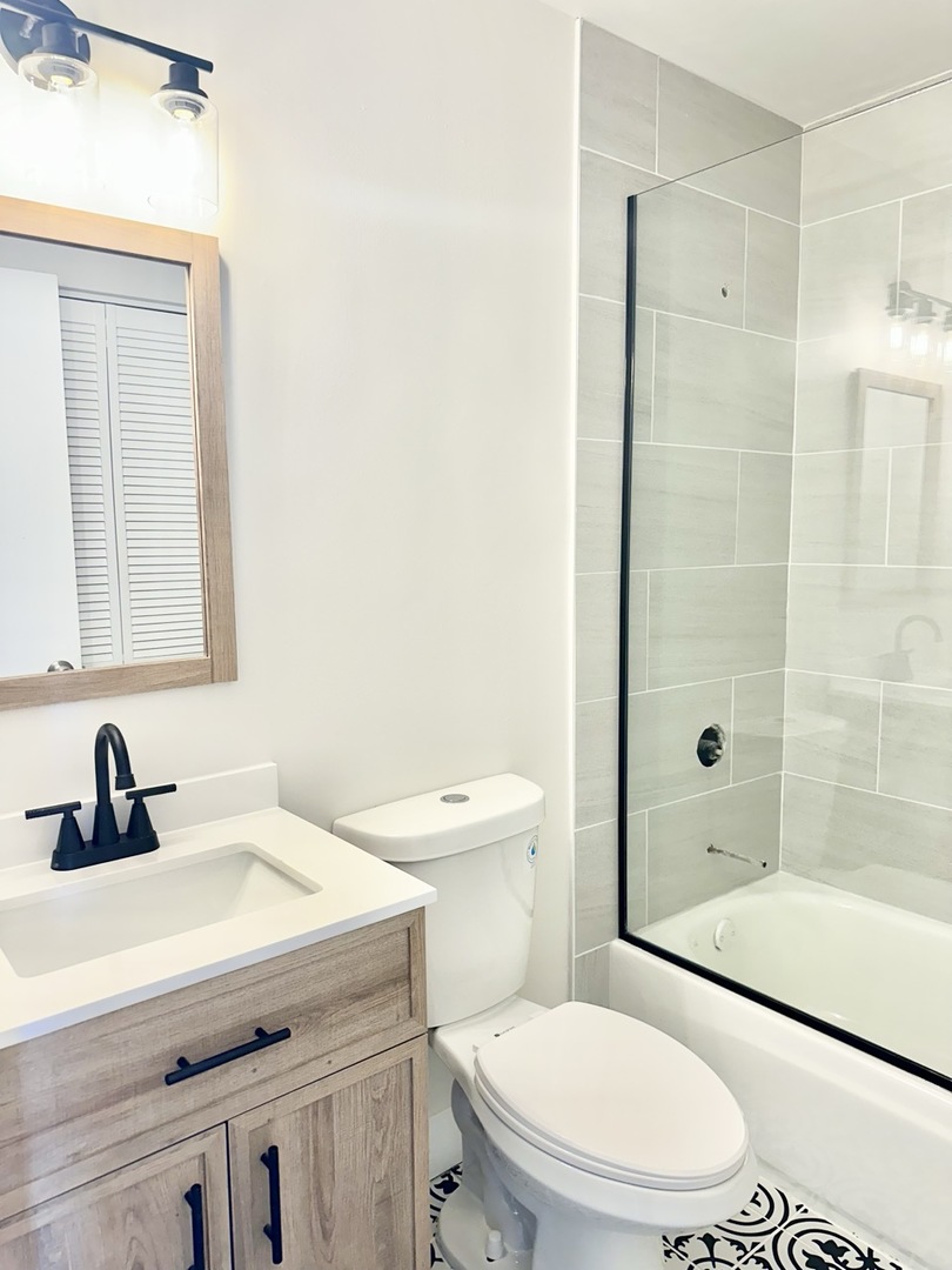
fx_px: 880
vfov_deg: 71.6
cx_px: 476
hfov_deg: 56.8
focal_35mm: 24
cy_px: 635
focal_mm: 6.86
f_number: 1.78
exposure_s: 1/120
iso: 125
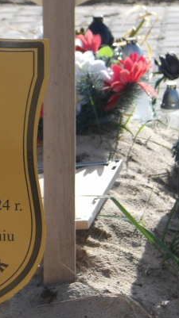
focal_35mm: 188
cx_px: -58
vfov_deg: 11.5
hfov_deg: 6.4
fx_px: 1589
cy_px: 174
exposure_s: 1/228
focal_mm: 19.6
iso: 100
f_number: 6.6
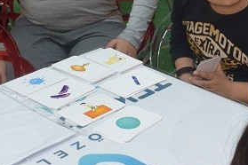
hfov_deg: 23.3
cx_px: 170
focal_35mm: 87
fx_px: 599
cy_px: 60
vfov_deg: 15.7
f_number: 5.6
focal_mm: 18
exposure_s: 1/125
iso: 640
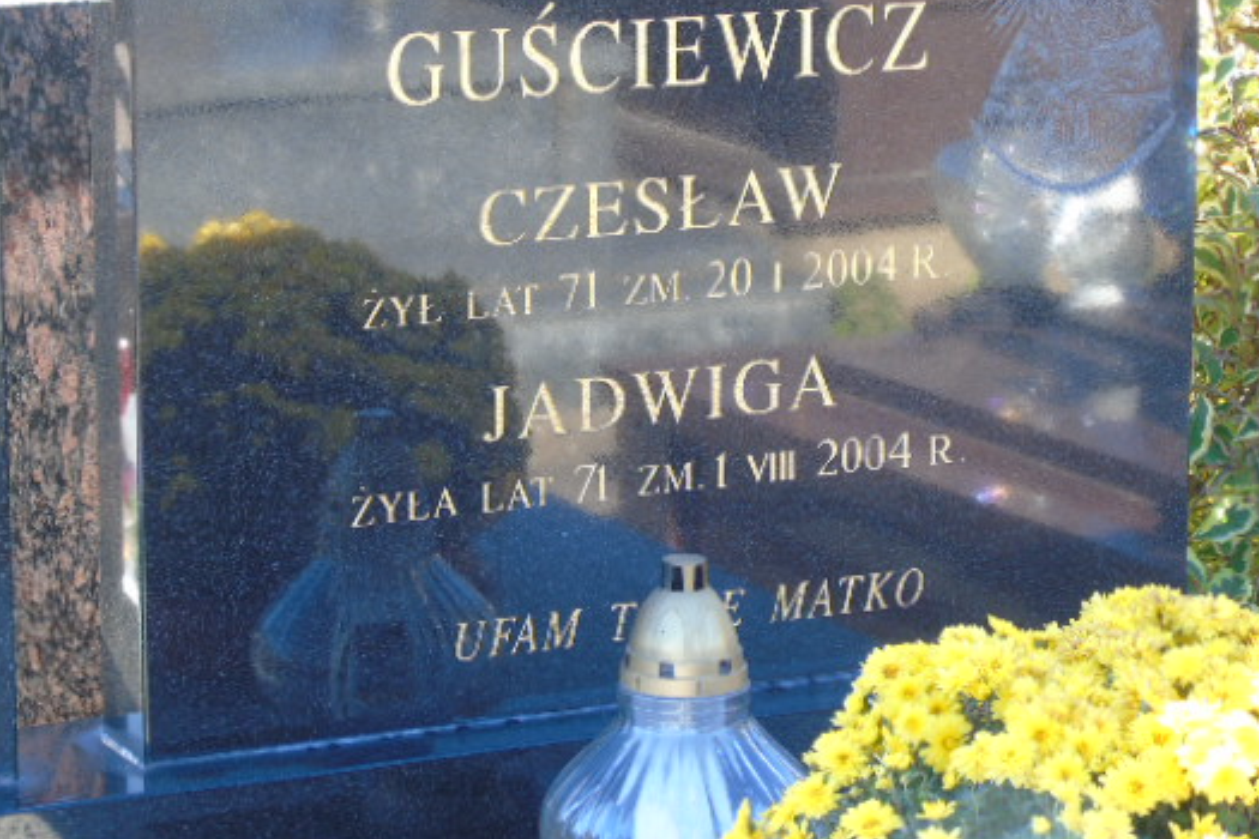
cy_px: 388
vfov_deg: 10.0
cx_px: 600
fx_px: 4791
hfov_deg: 15.0
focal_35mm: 137
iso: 80
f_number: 4.4
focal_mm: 19
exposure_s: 1/30
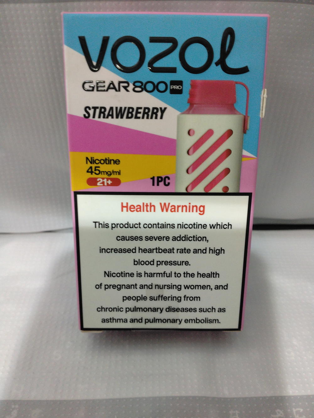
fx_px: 327
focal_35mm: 27
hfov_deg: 51.4
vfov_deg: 65.3
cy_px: 209
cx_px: 157
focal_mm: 4.05
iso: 664
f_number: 1.8
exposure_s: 1/33.3
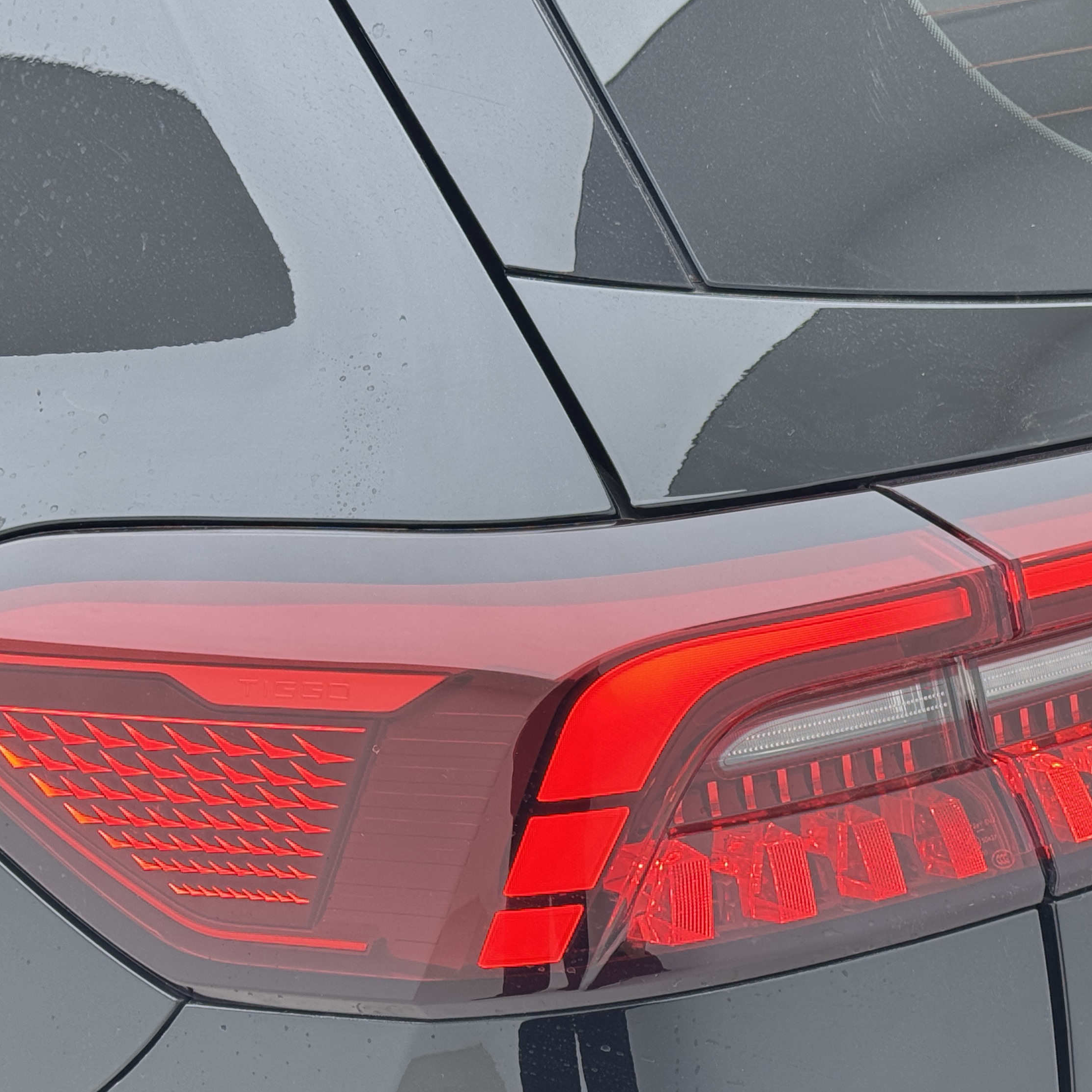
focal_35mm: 77
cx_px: 809
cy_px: 596
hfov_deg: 22.3
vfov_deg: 22.5
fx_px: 2748
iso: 100
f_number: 1.78
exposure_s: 1/100
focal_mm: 6.76
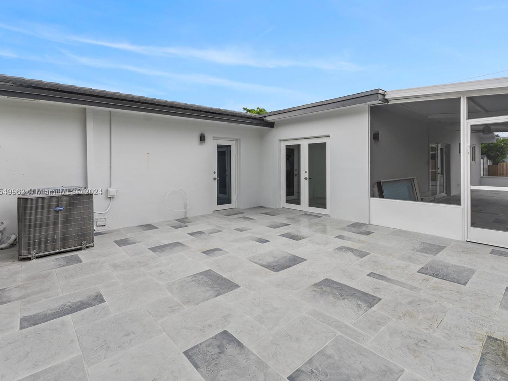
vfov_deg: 74.7
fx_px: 250
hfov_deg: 90.7
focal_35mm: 17
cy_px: 192
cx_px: 282
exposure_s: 1/30
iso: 100
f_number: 10
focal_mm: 10
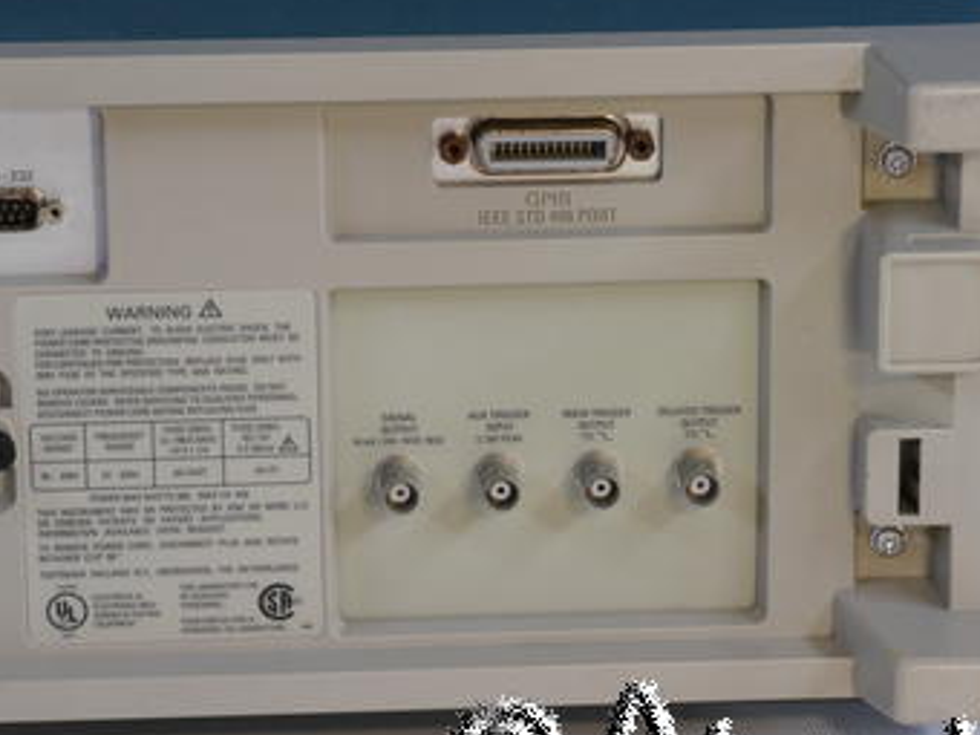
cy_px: 412
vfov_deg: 8.6
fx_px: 4869
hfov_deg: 11.5
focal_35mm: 172
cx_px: 571
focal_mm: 73
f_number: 22
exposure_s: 1/3.2
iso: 800
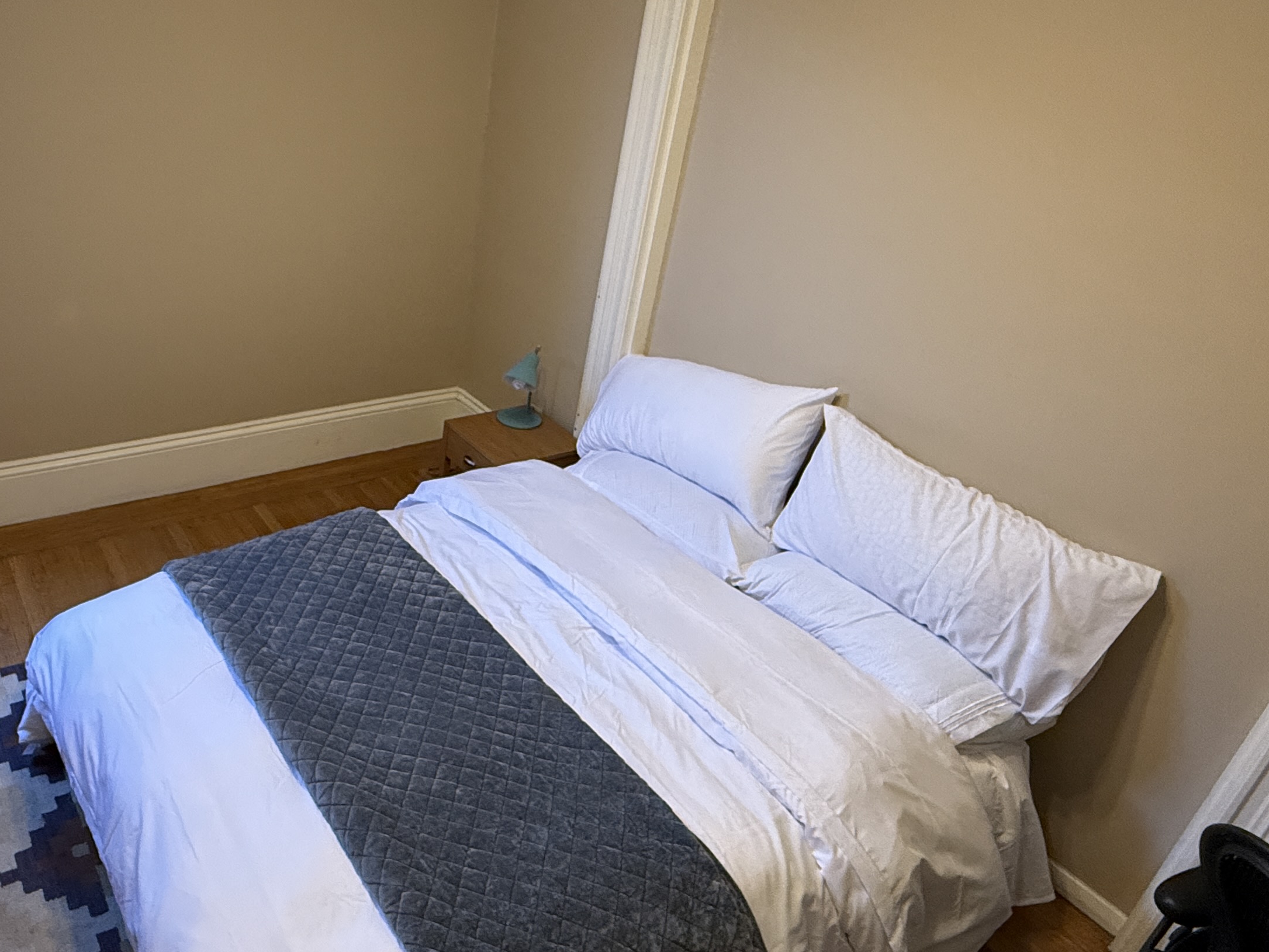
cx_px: 417
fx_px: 953
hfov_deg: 65.4
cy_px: 441
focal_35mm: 26
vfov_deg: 53.0
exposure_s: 1/120
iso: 320
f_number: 2.2
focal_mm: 2.22
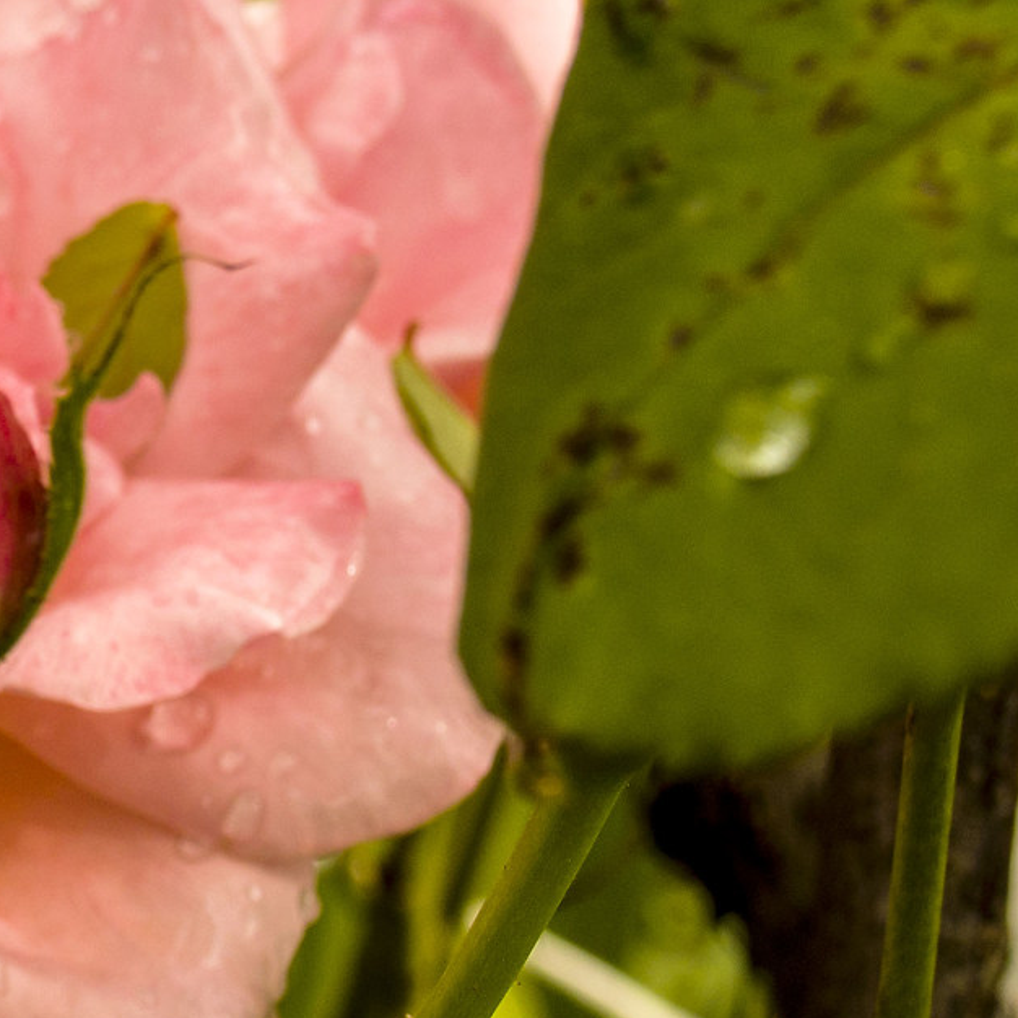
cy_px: 250
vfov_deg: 11.2
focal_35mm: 156
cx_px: -763
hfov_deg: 10.6
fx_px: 5190
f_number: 8
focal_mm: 32
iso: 160
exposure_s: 1/400
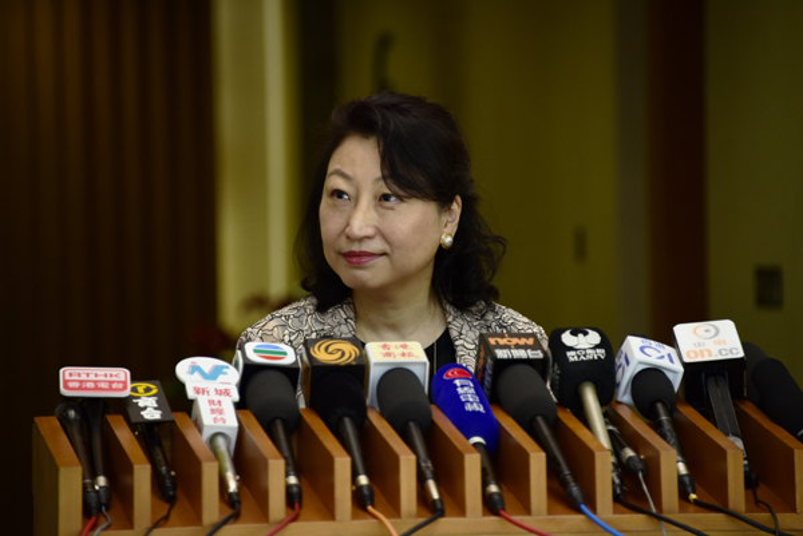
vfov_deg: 4.6
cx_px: 402
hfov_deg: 6.9
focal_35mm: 300
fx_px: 6696
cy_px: 268
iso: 1250
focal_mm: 300
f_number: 5.6
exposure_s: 1/250
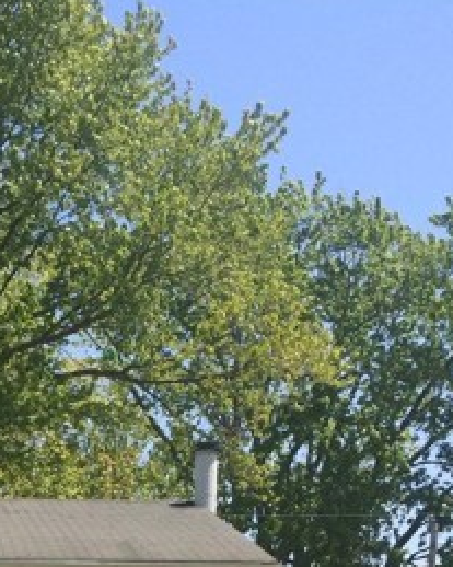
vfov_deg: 20.0
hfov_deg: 17.6
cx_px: -57
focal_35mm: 84
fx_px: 1409
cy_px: 819
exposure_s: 1/1080
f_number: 2.2
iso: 32
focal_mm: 4.15
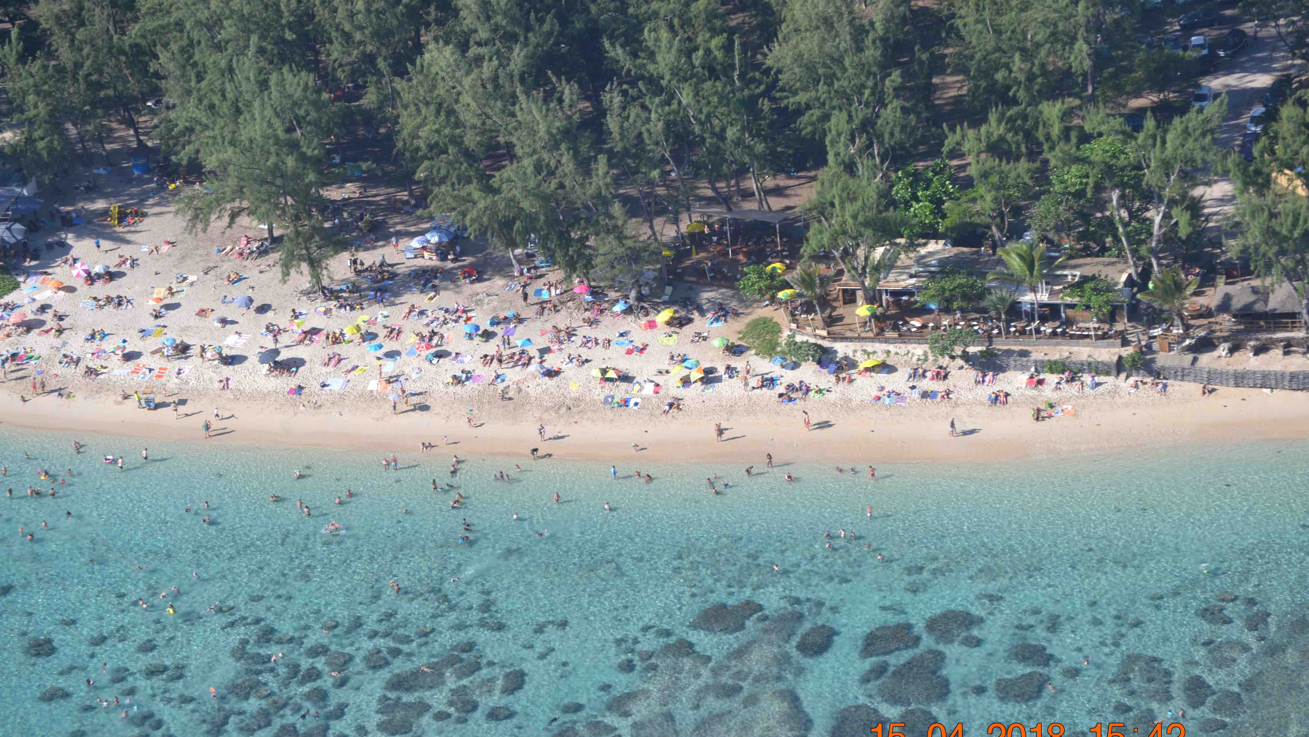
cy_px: 368
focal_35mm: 236
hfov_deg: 9.1
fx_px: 8192
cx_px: 654
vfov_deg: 5.1
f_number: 6.3
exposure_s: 1/800
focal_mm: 150
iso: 400
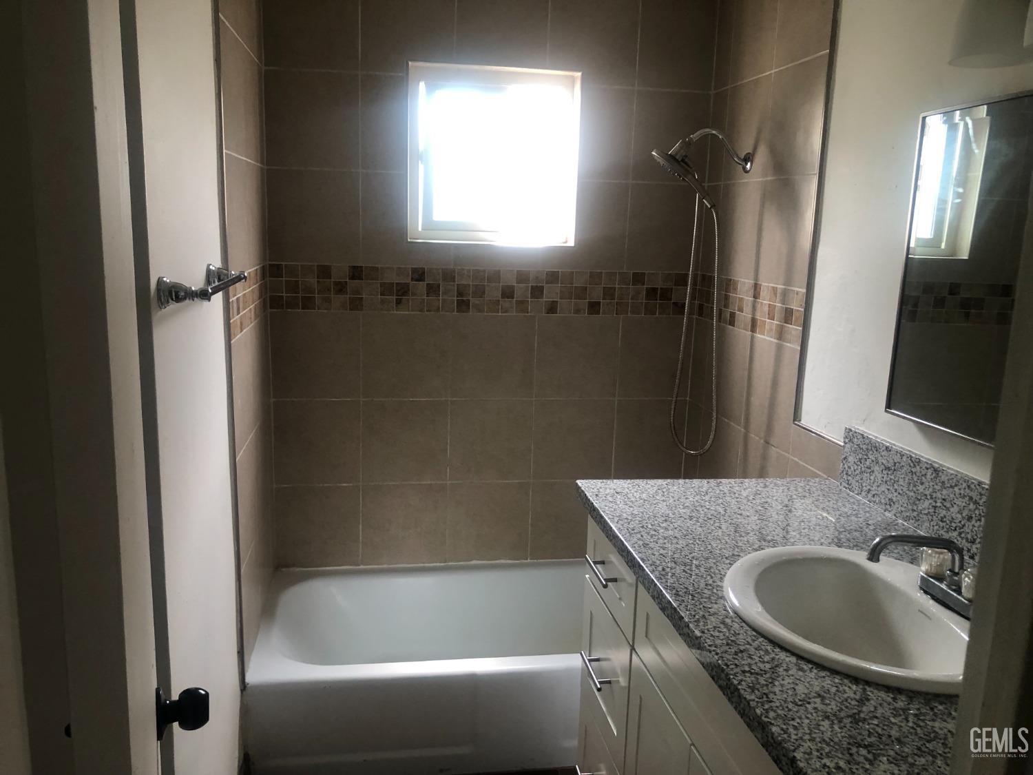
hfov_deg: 63.4
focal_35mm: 28
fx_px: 836
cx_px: 516
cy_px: 388
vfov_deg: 49.7
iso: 32
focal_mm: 3.99
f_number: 1.8
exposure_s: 1/30
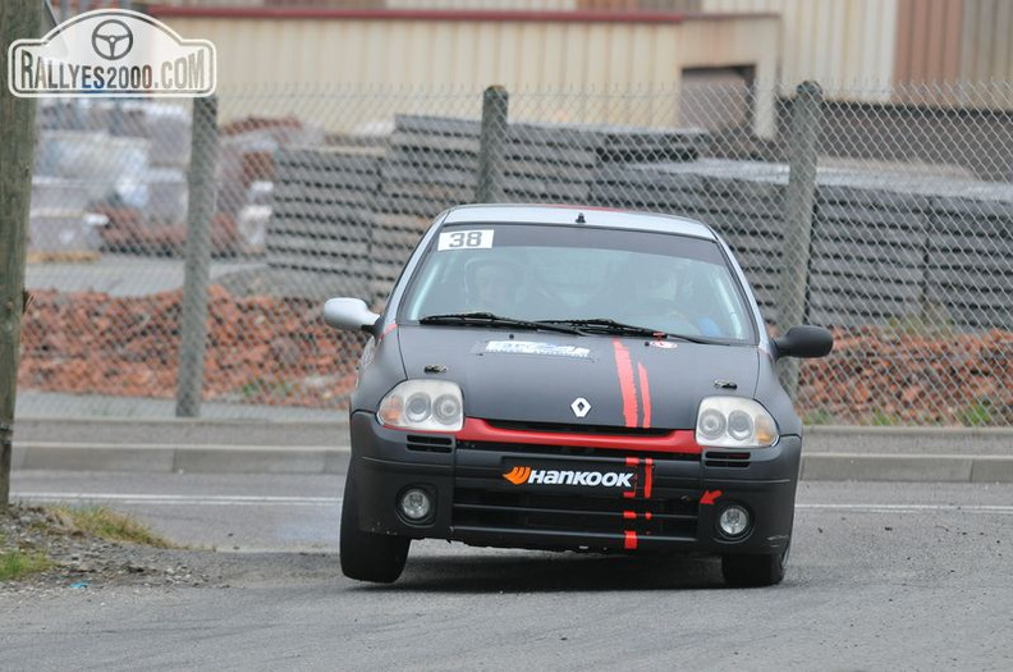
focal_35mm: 315
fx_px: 8848
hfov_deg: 6.6
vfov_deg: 4.3
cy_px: 336
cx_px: 506
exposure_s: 1/800
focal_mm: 210
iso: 1000
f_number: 5.6
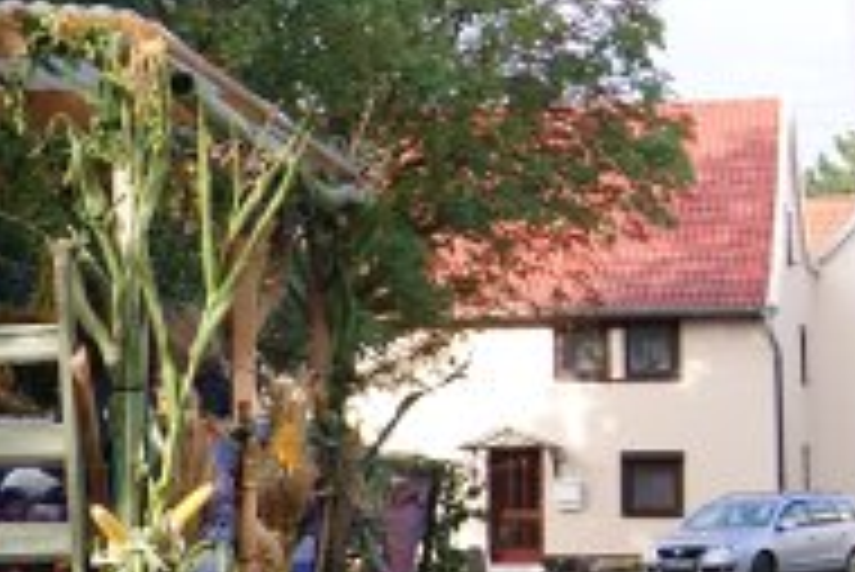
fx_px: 4199
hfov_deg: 11.2
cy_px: 351
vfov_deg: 7.8
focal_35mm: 177
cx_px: -369
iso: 100
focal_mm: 35
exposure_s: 1/80
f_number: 5.6
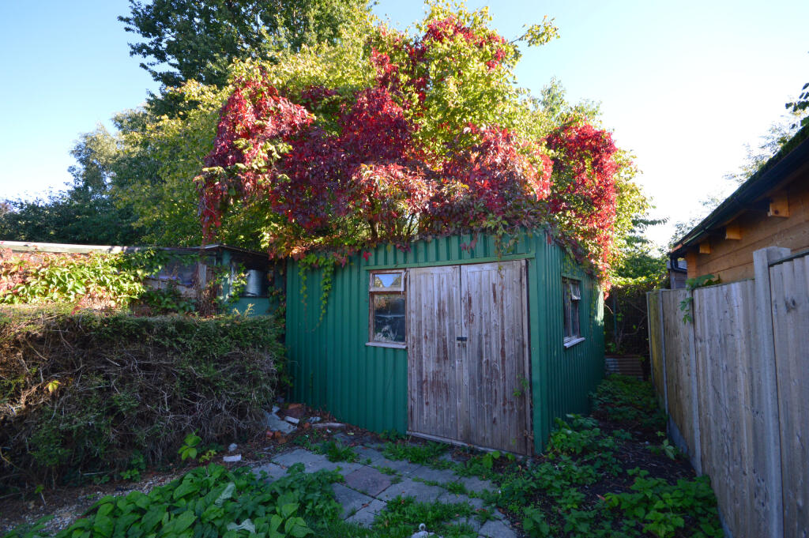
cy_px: 269
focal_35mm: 15
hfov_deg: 100.4
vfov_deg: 77.2
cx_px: 404
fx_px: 337
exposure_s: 1/125
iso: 400
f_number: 9
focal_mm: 10
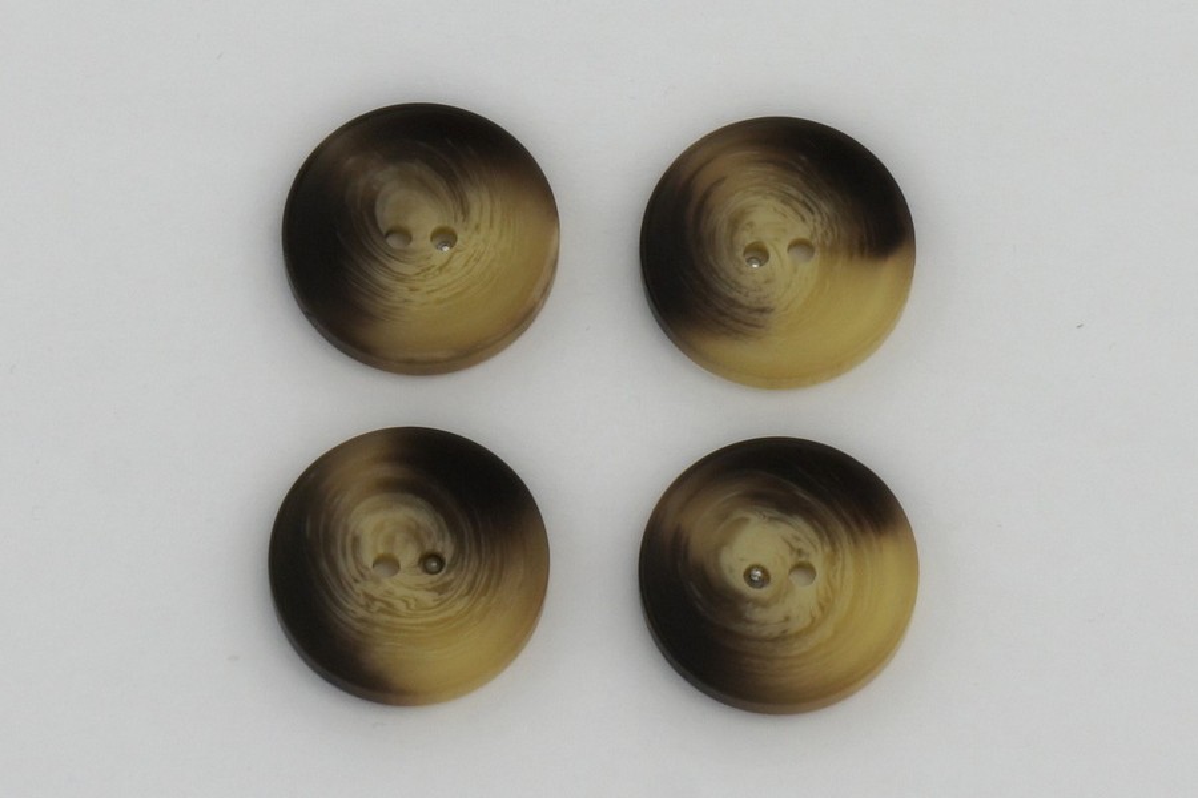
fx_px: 2745
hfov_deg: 24.6
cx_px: 599
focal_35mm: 82
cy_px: 399
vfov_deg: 16.6
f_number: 9
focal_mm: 55
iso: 200
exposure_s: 1/500
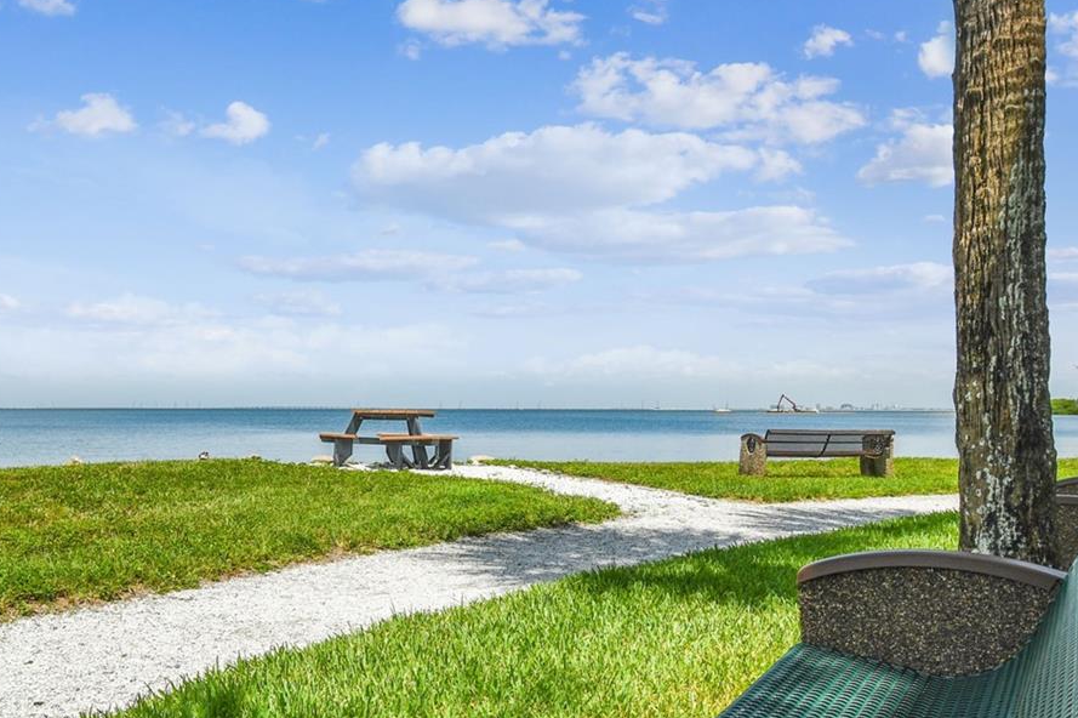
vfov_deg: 47.9
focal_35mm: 27
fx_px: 808
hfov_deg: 66.2
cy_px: 338
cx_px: 389
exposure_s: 1/640
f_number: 7.1
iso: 100
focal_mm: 10
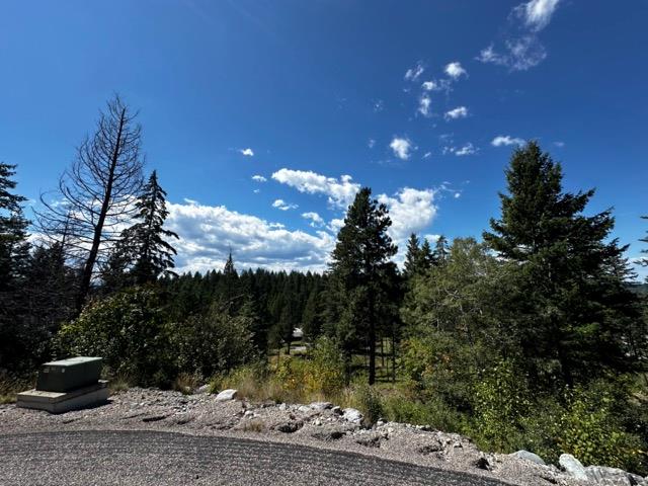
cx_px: 324
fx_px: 262
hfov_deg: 102.1
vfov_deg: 85.7
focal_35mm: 14
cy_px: 243
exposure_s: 1/2817
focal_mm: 2.22
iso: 50
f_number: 2.2
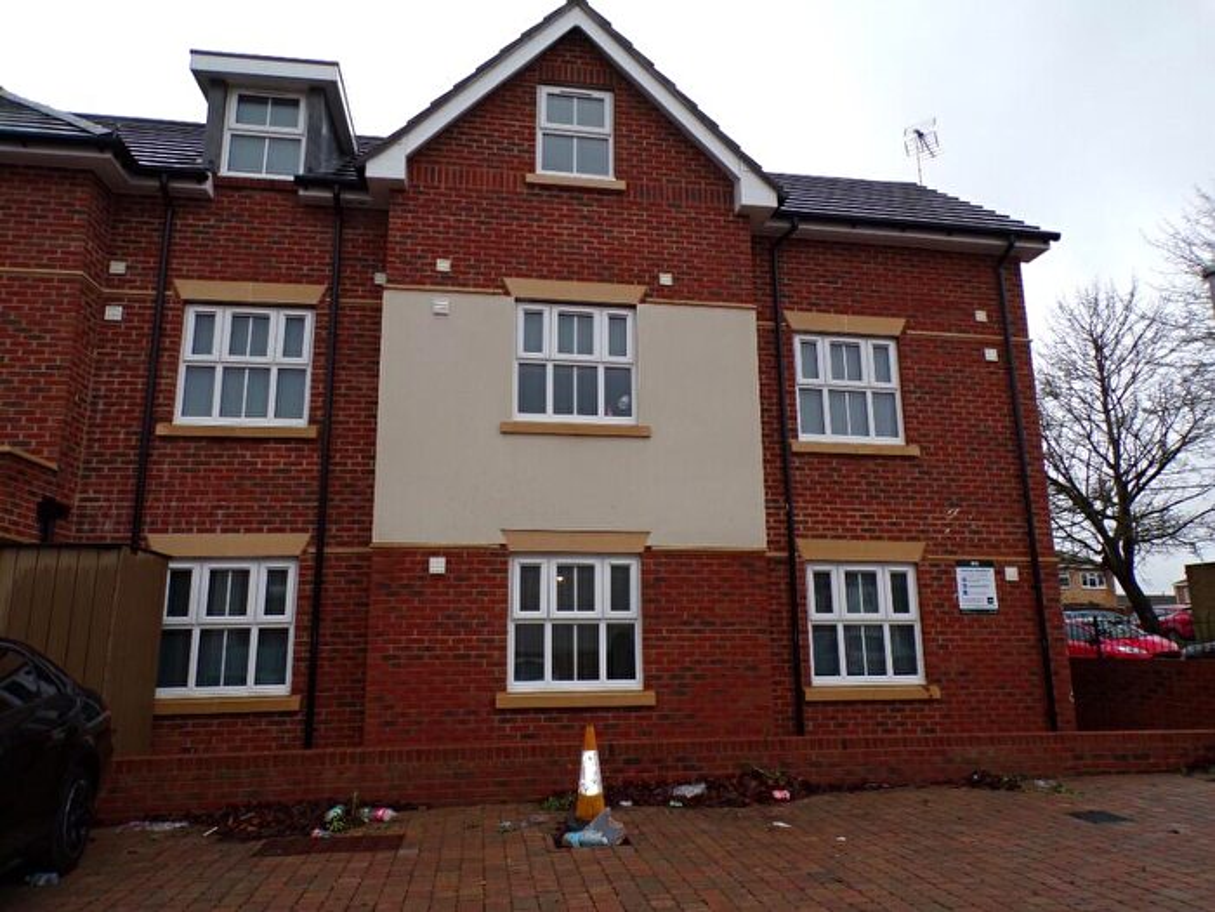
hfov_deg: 71.6
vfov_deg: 56.8
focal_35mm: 24
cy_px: 456
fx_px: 842
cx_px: 608
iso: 80
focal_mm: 4.3
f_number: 4.4
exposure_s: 1/110
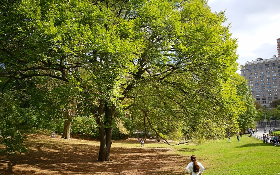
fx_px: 221
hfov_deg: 64.6
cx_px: 141
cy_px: 91
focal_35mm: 29
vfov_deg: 43.1
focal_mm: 4.5
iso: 50
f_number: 2.2
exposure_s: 1/388
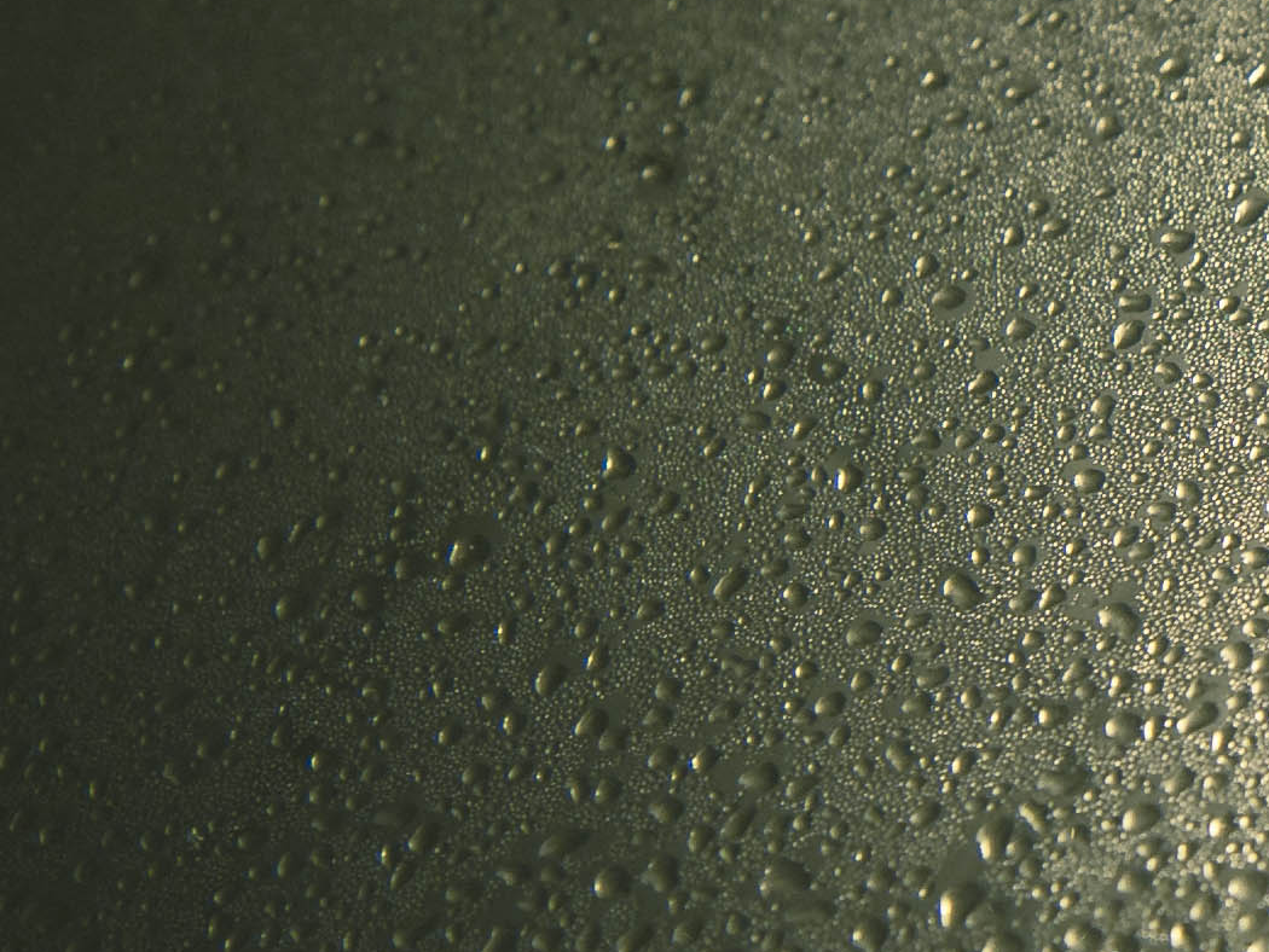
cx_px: 2098
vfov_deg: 10.0
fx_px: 5427
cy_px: 252
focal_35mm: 148
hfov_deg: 12.5
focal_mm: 38
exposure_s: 1/100
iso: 800
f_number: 5.6
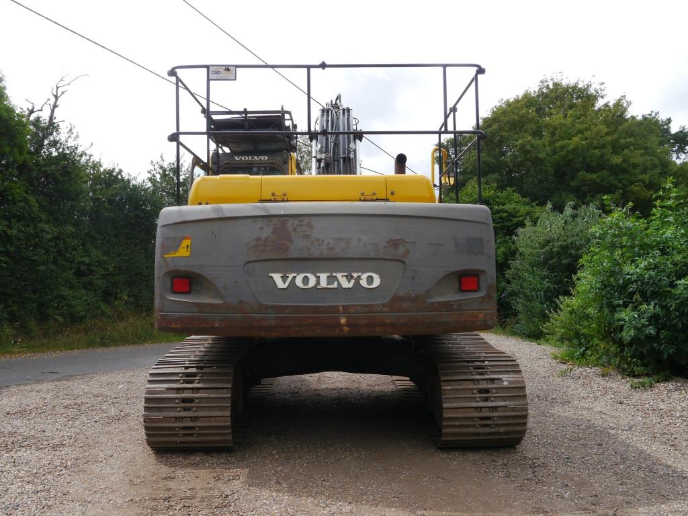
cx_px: 344
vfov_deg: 46.8
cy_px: 258
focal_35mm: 30
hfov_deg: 60.0
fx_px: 596
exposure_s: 1/320
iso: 160
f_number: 7.1
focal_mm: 15
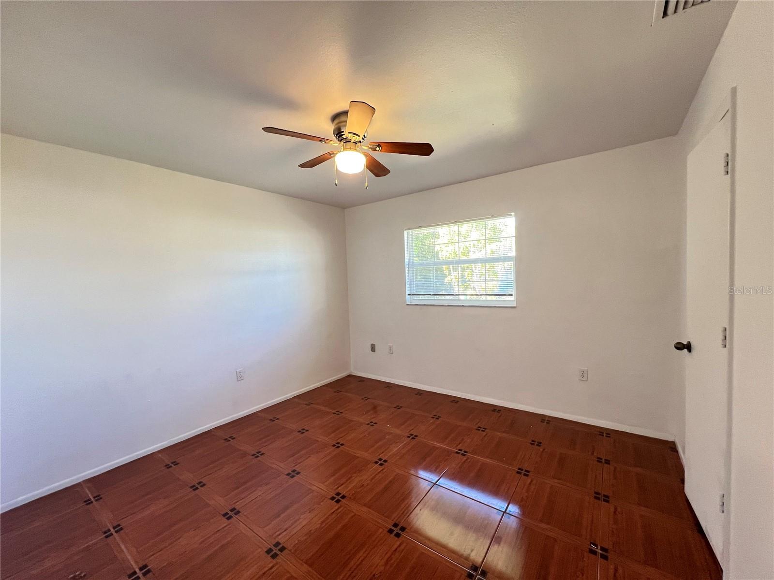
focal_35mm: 13
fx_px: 291
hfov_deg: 106.2
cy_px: 290
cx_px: 387
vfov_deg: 89.9
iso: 200
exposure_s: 1/60
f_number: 1.8
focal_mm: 1.57
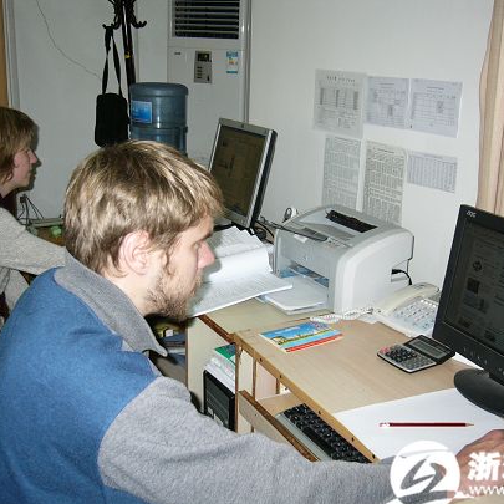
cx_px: 259
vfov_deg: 40.0
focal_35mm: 42
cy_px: 255
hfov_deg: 40.0
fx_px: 692
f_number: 2.8
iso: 100
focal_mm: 5.8
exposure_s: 1/60
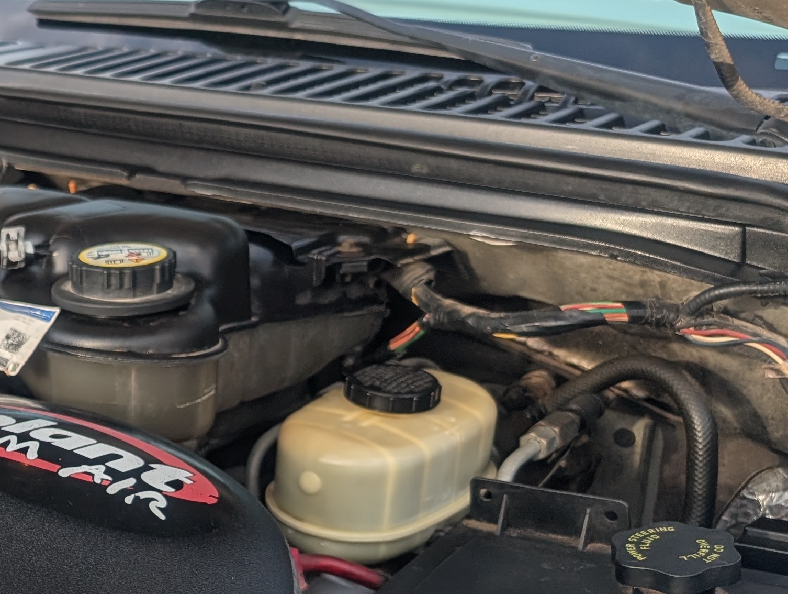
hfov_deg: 25.9
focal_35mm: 65
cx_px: -211
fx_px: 1482
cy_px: 457
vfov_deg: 22.4
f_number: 1.68
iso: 21
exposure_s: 1/1572
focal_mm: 6.9
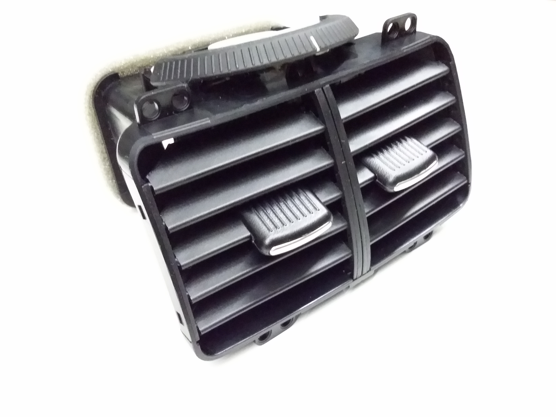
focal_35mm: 32
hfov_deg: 56.8
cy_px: 208
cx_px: 278
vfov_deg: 44.2
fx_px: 514
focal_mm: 3.4
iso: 800
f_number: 2.4
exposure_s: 1/15
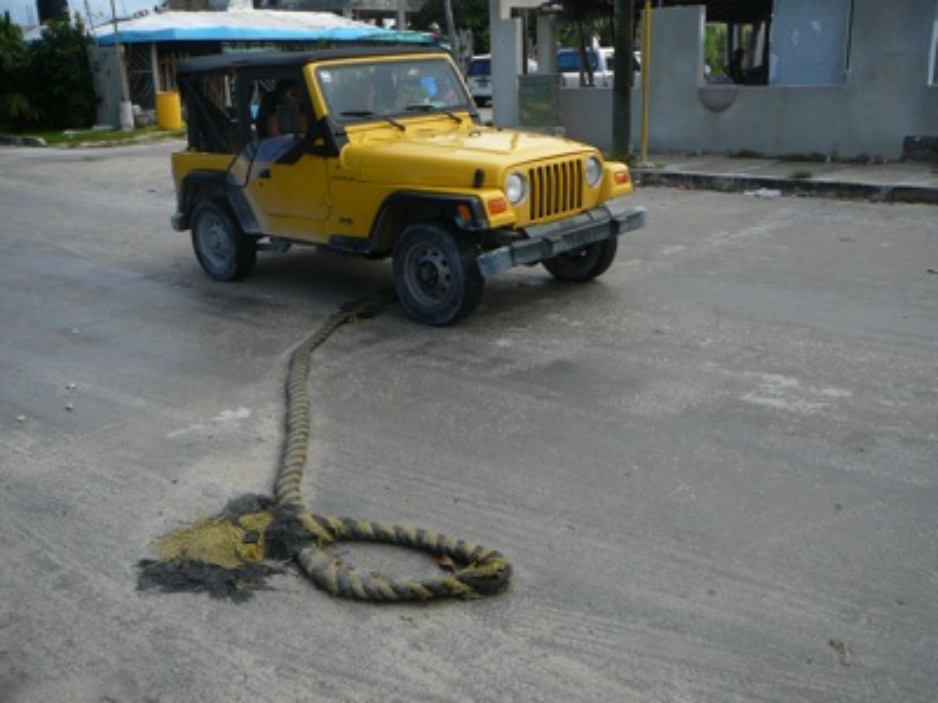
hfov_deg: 52.6
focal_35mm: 35
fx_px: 948
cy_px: 352
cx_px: 469
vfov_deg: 40.7
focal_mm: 5.2
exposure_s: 1/800
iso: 80
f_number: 2.8
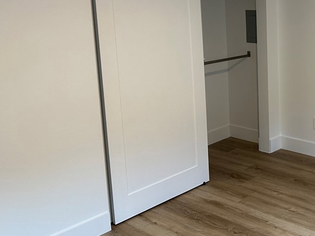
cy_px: 62
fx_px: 446
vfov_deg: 29.2
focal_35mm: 49
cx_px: 309
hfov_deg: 35.5
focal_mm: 6.86
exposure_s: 1/60
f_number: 1.78
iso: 125
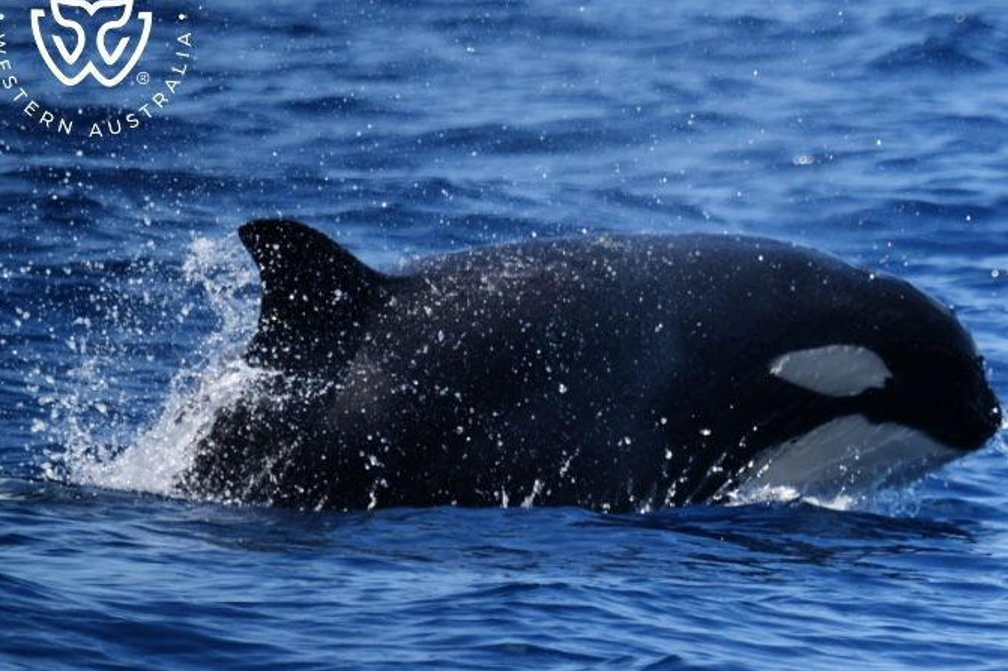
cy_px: 328
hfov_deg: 2.9
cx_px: 583
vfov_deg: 1.9
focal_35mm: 715
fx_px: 20014
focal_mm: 600
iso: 1400
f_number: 6.3
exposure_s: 1/8000
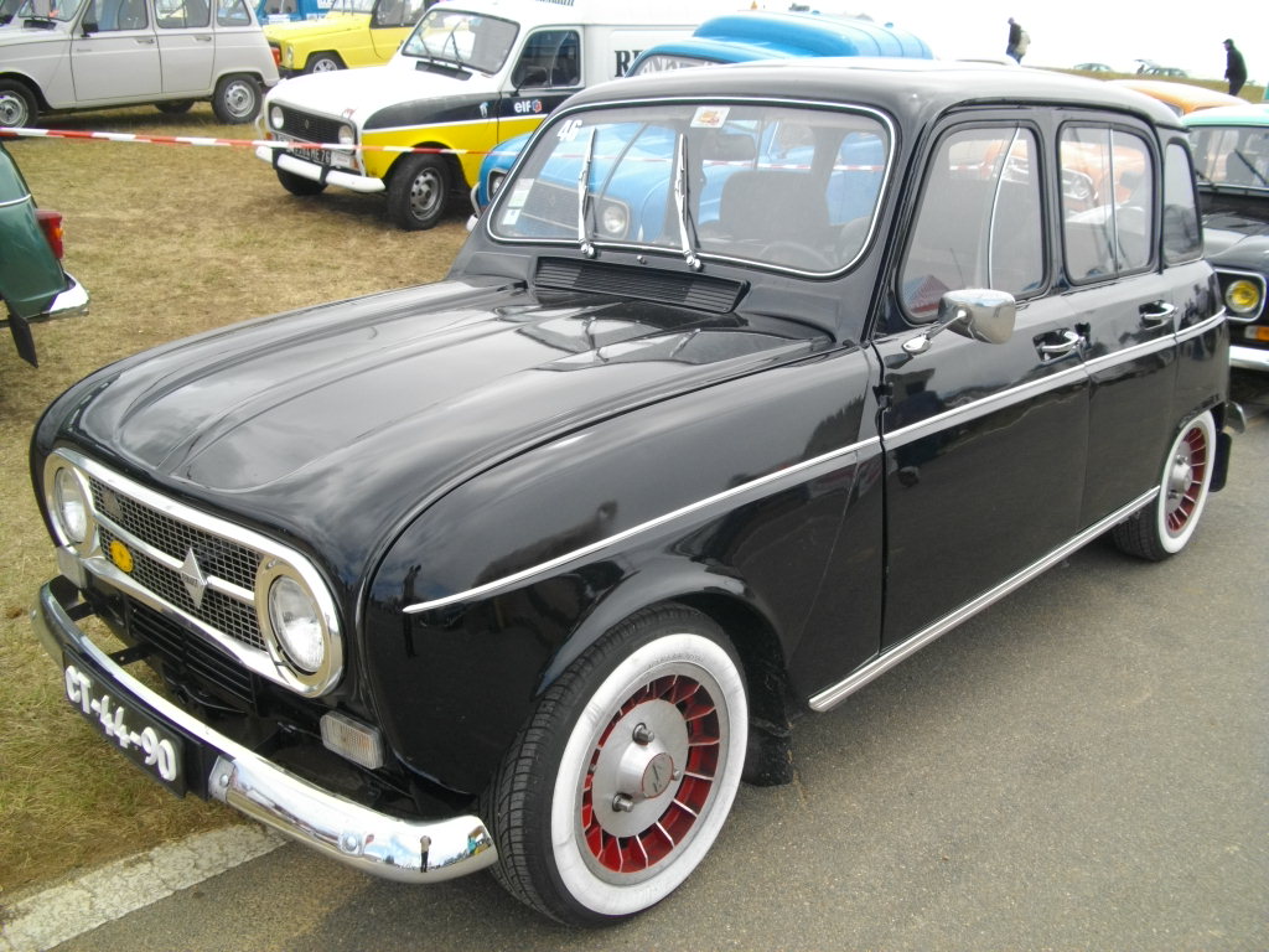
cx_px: 634
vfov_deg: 45.4
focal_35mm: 31
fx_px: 1136
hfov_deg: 58.4
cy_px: 476
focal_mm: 5.7
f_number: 8.8
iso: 100
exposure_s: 1/60
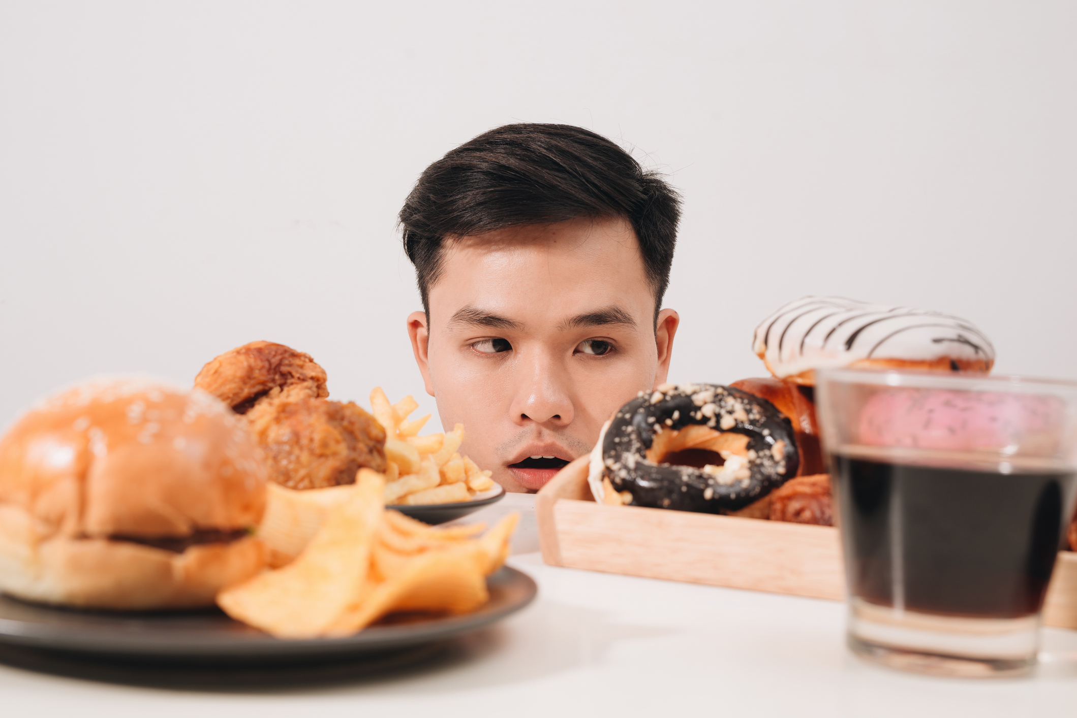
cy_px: 359
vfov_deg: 27.0
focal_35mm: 50
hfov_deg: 39.6
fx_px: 1496
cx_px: 538
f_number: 8
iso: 200
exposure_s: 1/125
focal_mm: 50
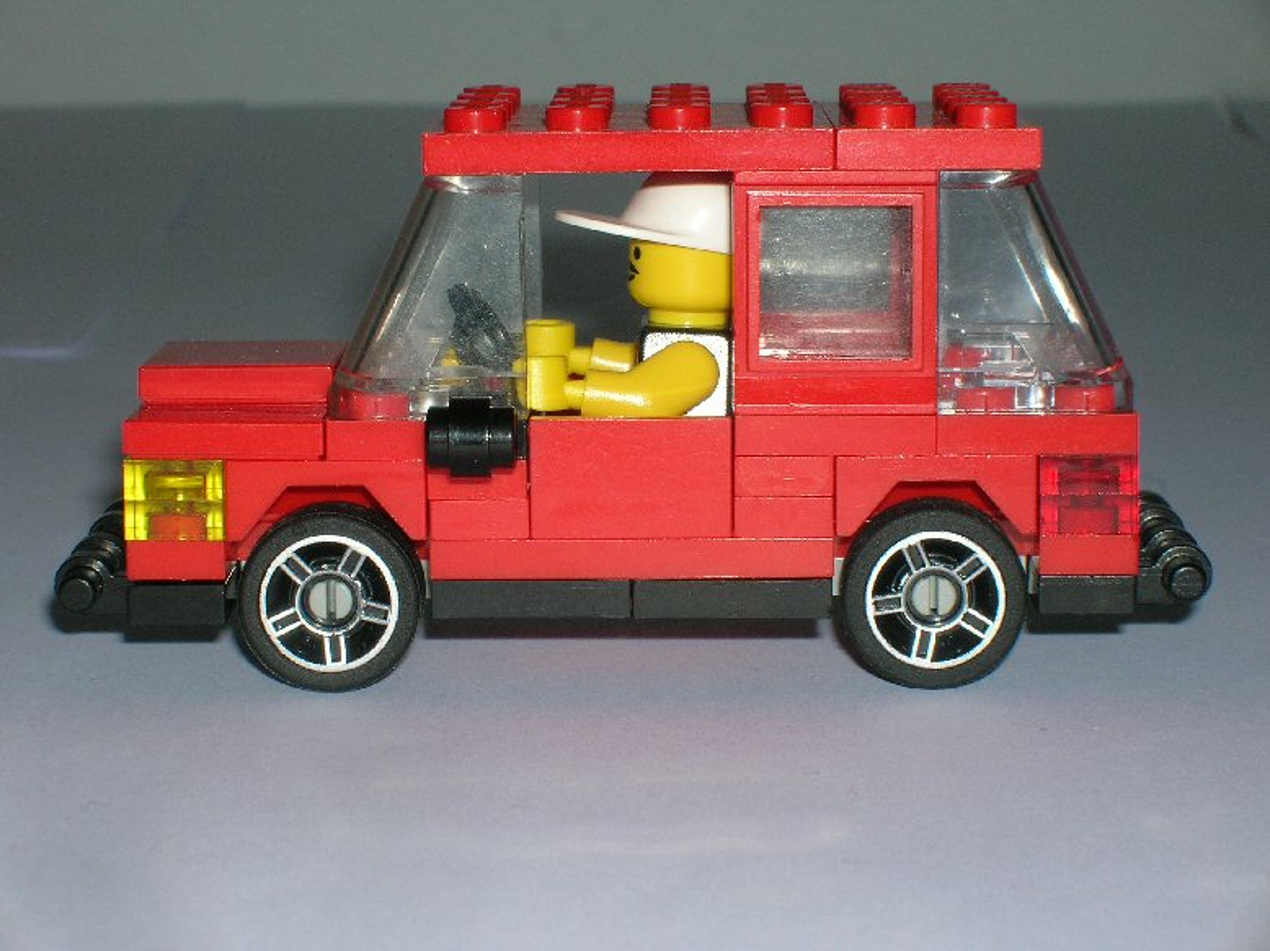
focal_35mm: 102
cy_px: 476
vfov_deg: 14.5
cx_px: 635
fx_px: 3741
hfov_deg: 19.3
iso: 50
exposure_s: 1/60.1
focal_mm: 17.1
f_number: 8.2
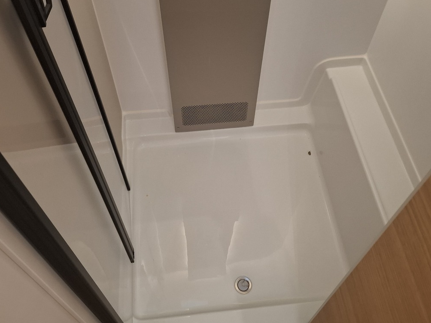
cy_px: 133
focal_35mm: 33
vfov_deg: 42.8
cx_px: 216
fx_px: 411
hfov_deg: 55.4
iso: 500
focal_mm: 5.54
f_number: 1.8
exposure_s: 1/25
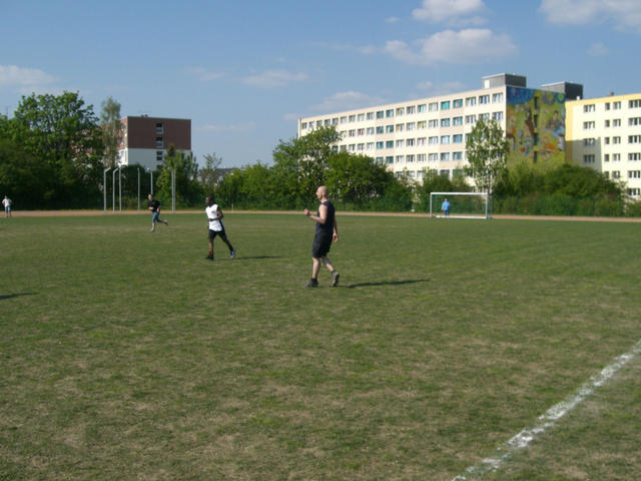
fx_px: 704
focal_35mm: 38
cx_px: 320
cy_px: 240
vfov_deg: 37.7
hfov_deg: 49.0
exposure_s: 1/800
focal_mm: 6.3
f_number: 4.4
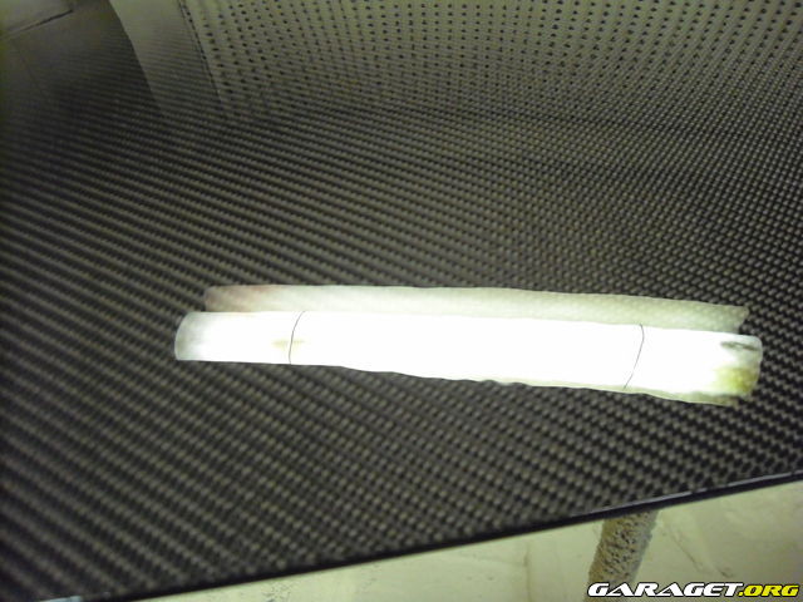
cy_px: 301
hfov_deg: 50.1
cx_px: 402
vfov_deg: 38.7
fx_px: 858
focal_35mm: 37
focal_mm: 6.2
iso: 640
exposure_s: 1/40
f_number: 2.7
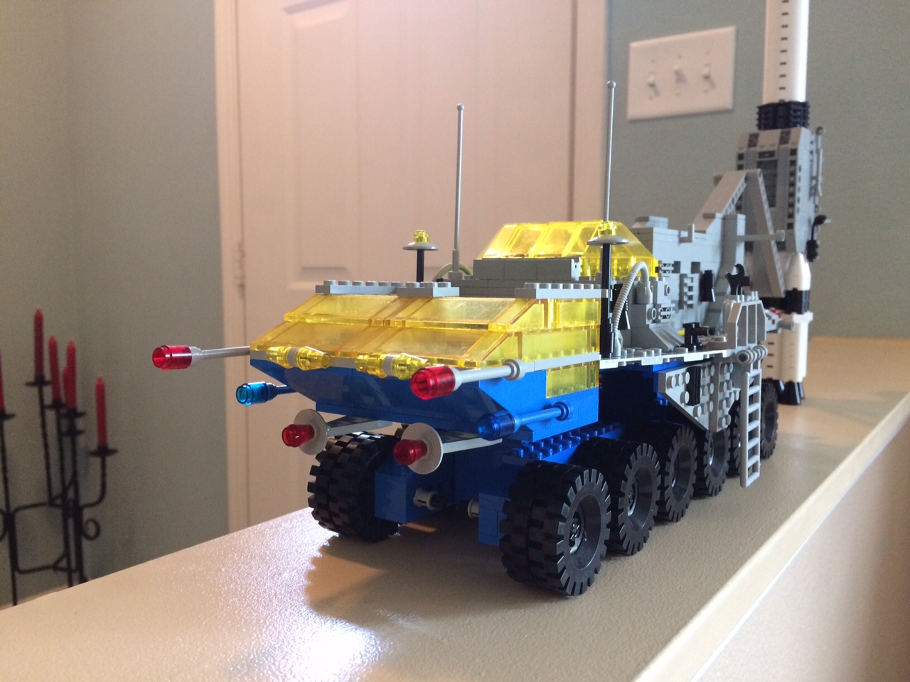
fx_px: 762
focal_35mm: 29
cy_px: 341
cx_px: 455
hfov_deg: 61.7
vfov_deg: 48.2
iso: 200
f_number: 2.2
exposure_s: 1/30
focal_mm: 4.15
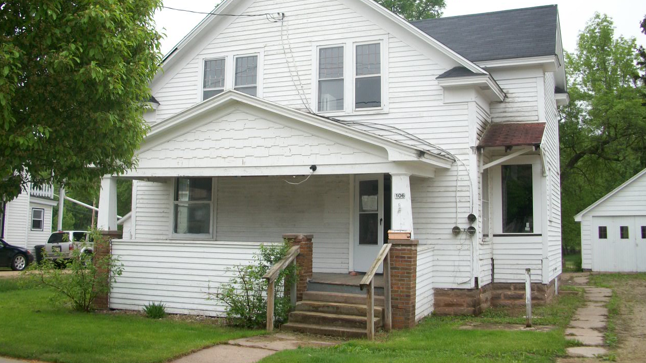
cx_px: 320
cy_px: 143
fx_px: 668
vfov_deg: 30.3
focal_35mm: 39
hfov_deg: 51.6
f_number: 3.1
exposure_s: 1/100
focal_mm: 6.3
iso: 80
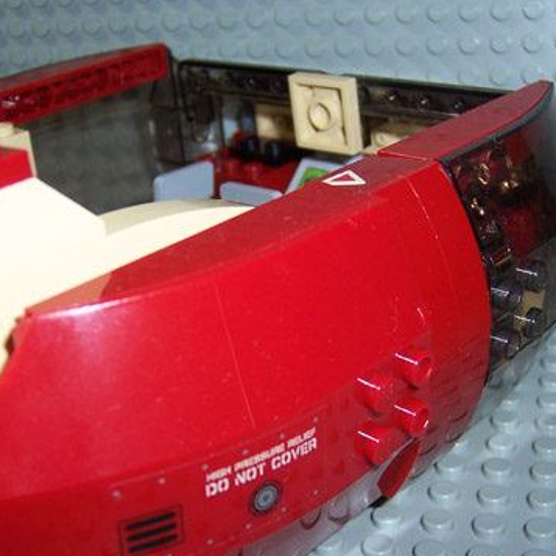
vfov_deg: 30.0
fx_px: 1036
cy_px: 327
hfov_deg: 30.0
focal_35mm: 57
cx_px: 279
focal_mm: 6.7
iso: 80
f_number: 3.4
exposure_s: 1/60
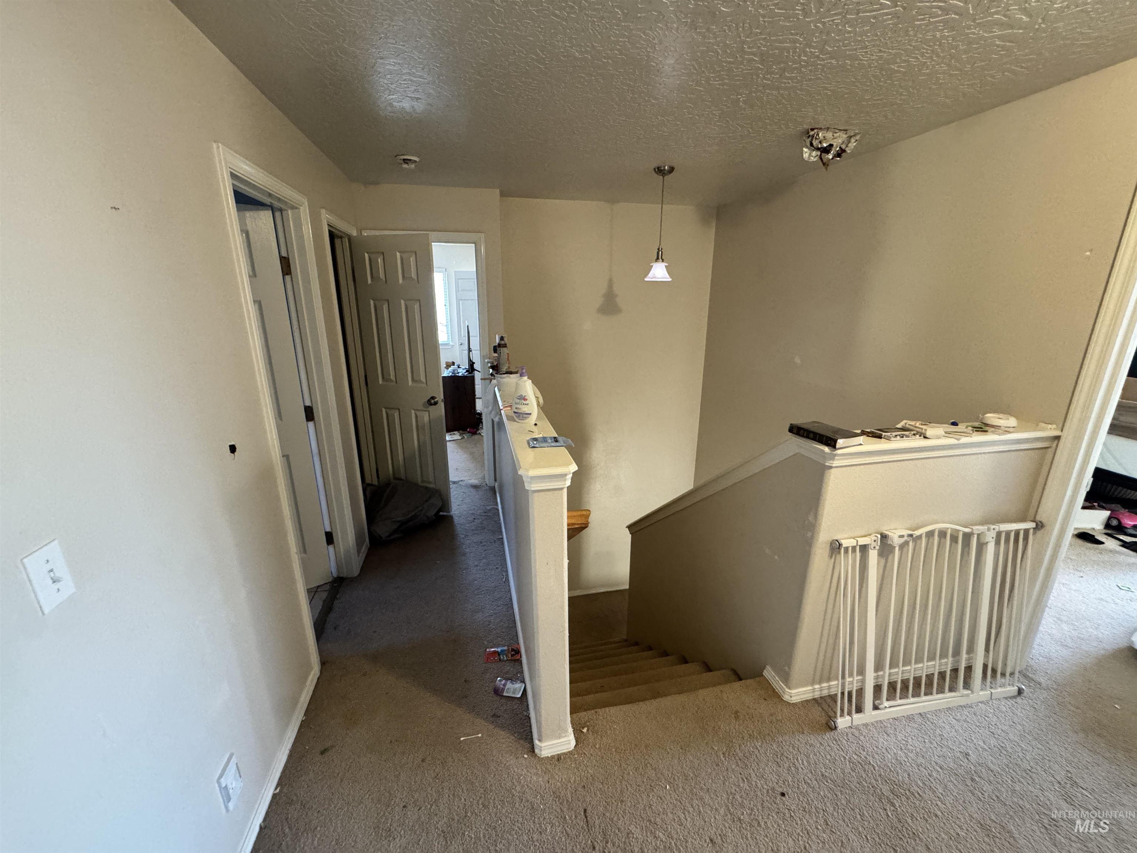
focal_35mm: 14
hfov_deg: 102.1
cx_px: 568
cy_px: 426
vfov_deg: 85.7
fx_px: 460
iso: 800
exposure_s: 1/60
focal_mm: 2.22
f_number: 2.2
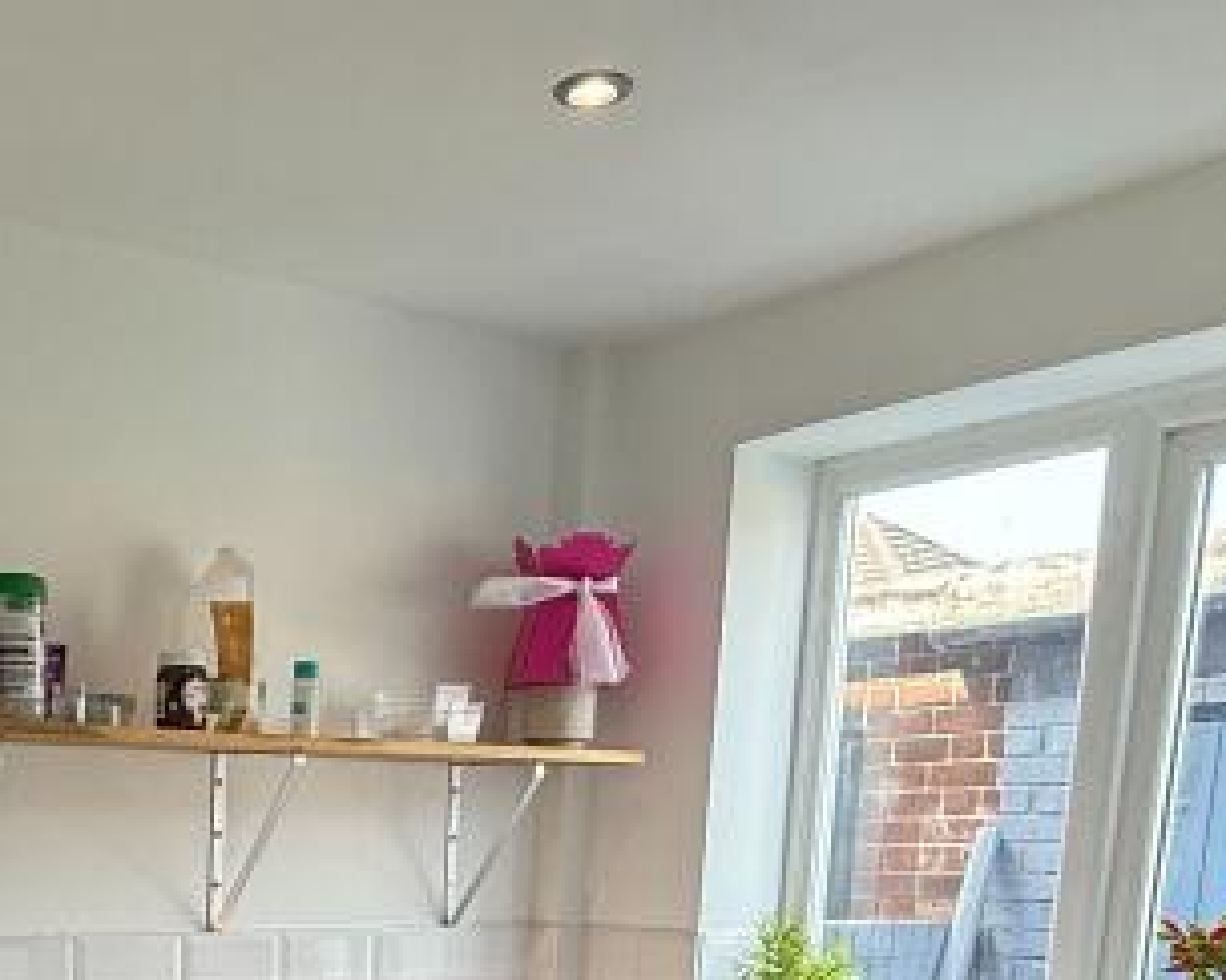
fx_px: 1669
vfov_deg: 28.3
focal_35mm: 46
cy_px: 1194
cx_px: 125
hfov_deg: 37.7
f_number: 2.2
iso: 80
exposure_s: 1/100
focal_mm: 2.22
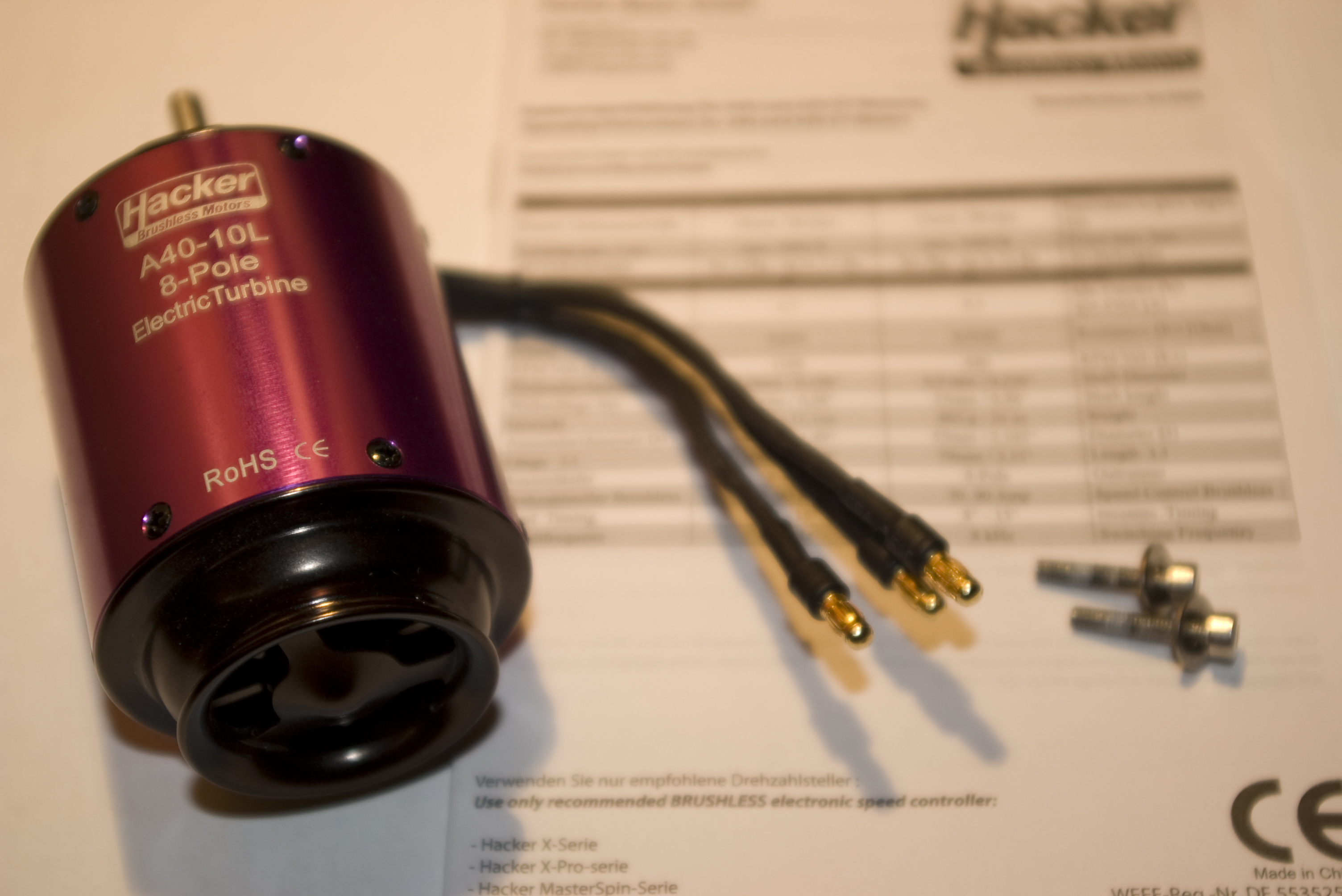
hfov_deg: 33.4
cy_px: 448
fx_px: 2237
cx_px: 671
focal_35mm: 60
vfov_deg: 22.6
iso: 200
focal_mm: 40
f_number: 4.5
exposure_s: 1/60
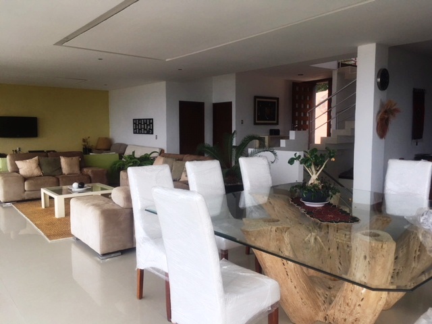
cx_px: 216
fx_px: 362
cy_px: 162
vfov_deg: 48.2
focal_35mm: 29
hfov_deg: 61.7
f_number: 2.2
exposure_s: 1/460
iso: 25
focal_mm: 4.15
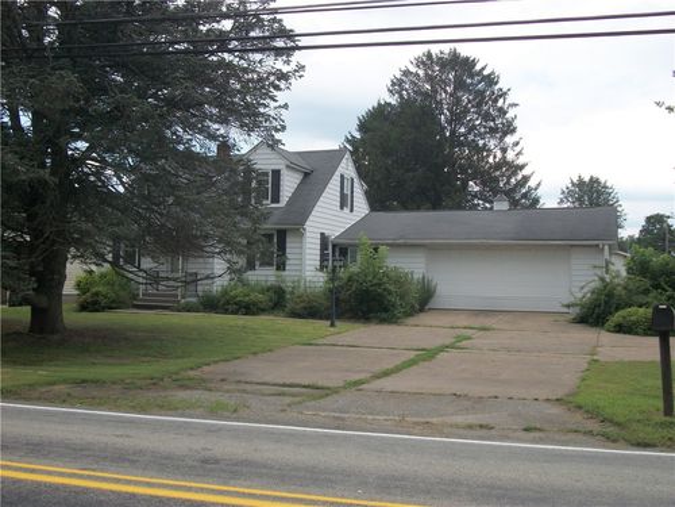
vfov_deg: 36.0
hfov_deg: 46.8
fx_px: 780
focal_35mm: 40
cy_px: 254
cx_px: 338
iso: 80
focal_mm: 7.1
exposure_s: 1/80
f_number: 9.9
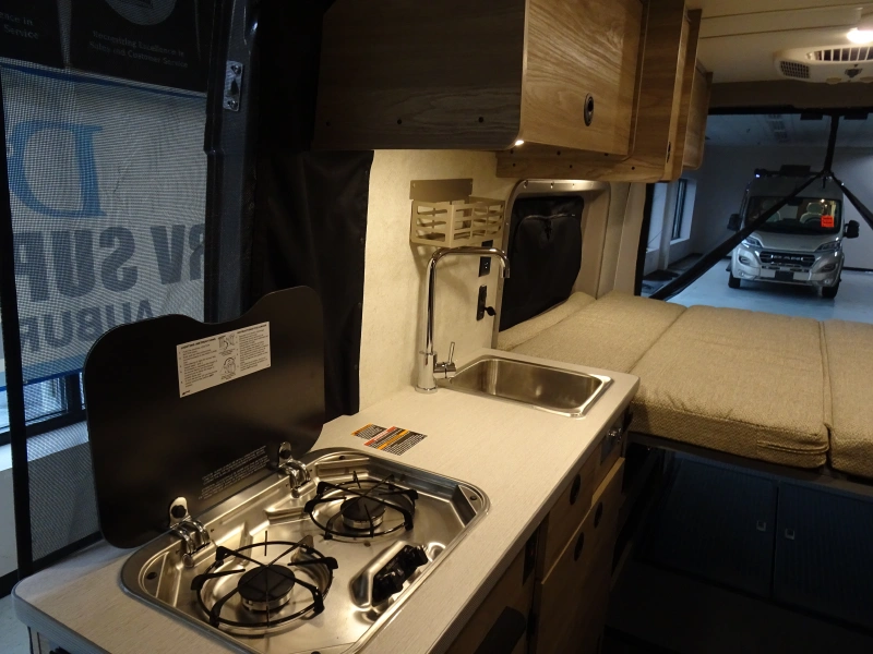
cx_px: 436
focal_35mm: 24
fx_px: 605
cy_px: 327
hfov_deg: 71.6
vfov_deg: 56.8
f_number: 3.5
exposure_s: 1/30
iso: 320
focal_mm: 4.1
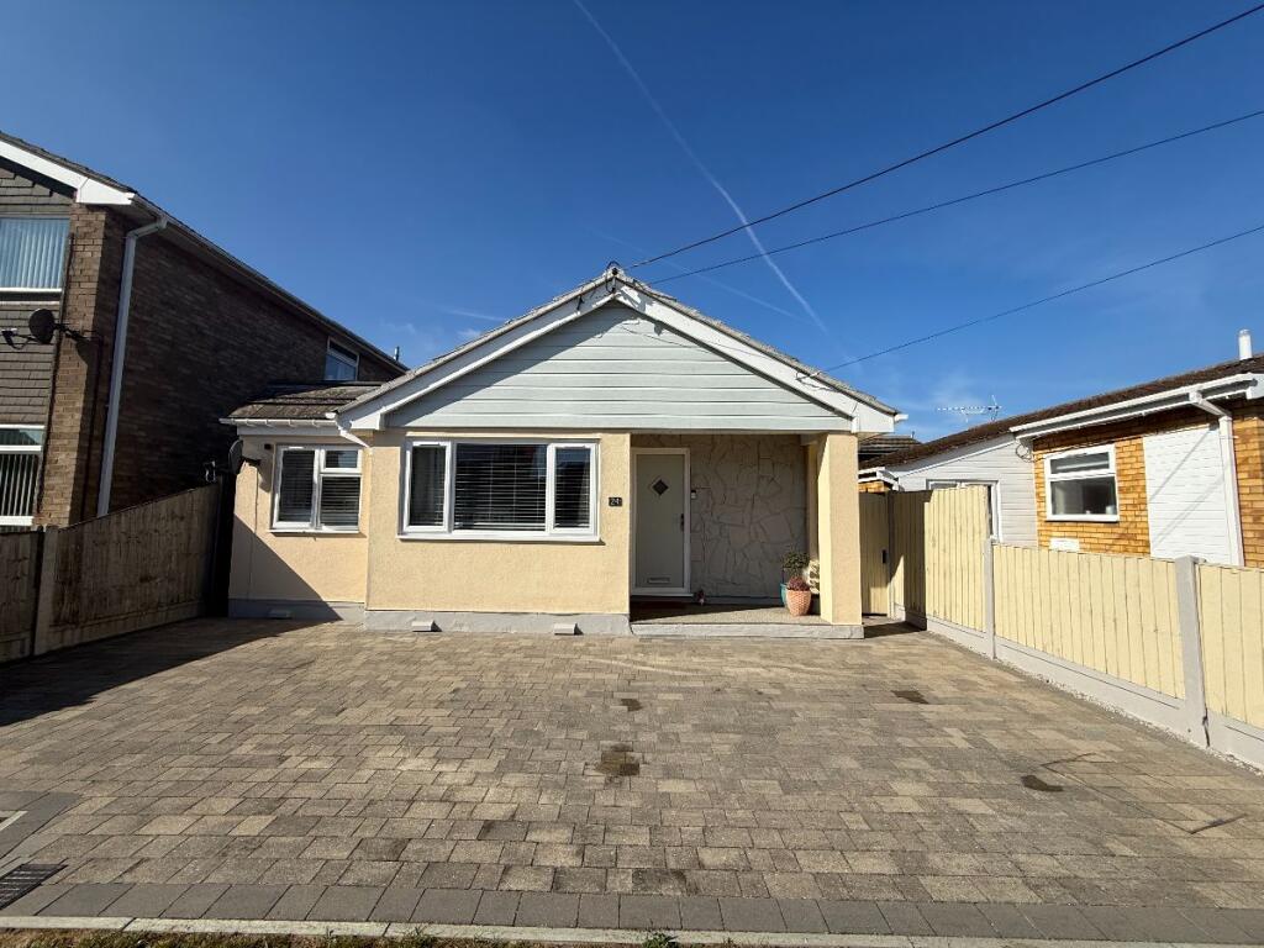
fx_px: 511
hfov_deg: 102.1
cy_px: 474
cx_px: 632
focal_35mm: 14
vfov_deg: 85.7
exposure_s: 1/3663
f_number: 2.2
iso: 50
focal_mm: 2.22
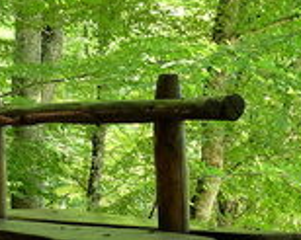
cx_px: 131
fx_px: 1469
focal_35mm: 165
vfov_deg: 9.3
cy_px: 224
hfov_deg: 11.7
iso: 1000
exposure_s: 1/50
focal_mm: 30.2
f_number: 6.4
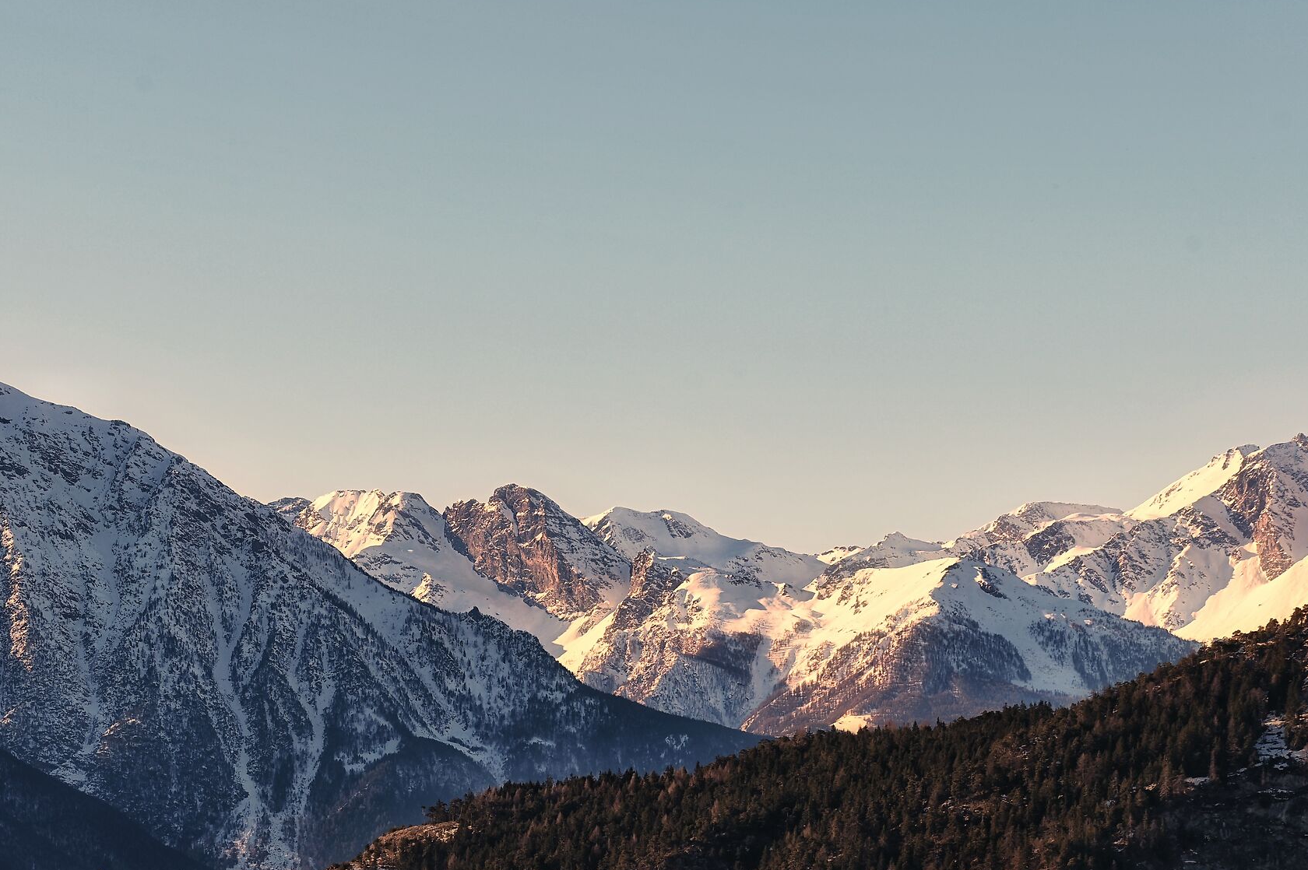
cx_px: 422
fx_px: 5447
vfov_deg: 9.1
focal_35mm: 150
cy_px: 512
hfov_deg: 13.7
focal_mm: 105
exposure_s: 1/500
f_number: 7.1
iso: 100
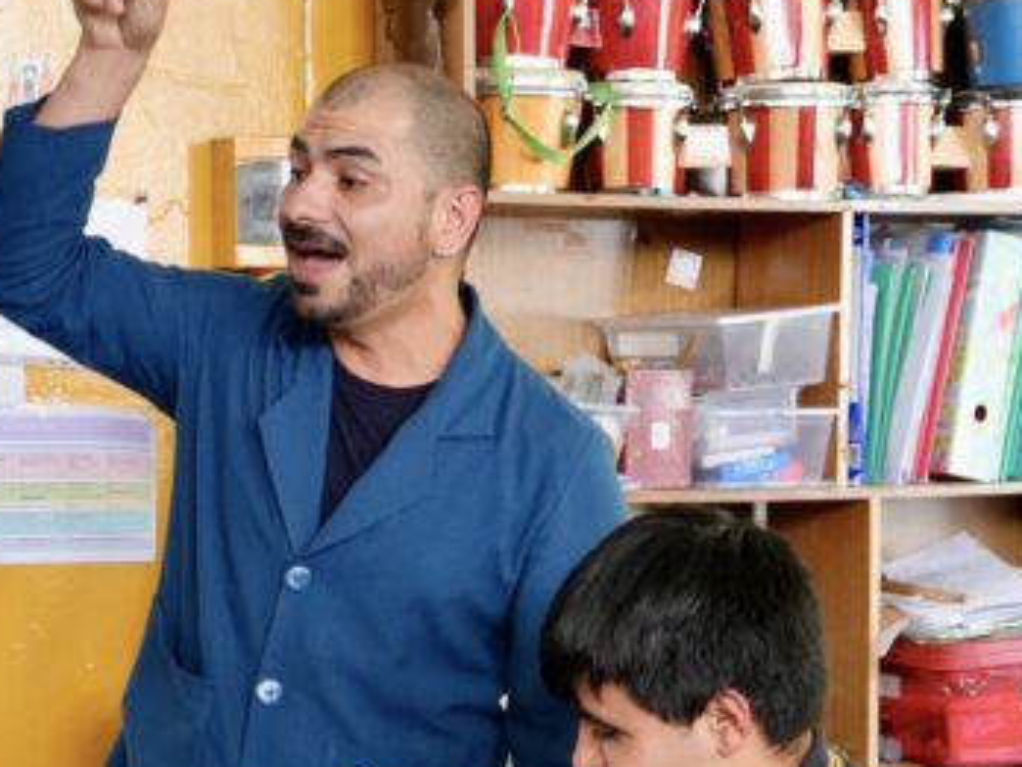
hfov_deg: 19.2
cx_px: 426
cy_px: 821
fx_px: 3011
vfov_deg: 14.2
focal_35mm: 102
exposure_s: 1/160
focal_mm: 24
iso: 1250
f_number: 4
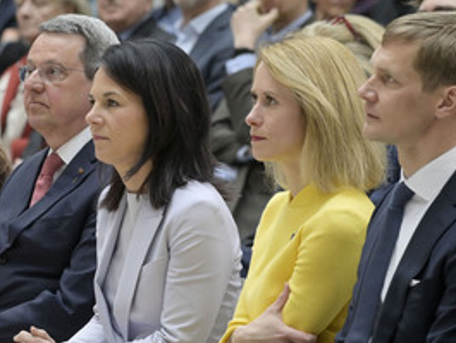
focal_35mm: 360
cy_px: 222
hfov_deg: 5.5
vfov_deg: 4.1
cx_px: 164
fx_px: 4744
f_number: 7.1
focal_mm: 220
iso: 5000
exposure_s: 1/500
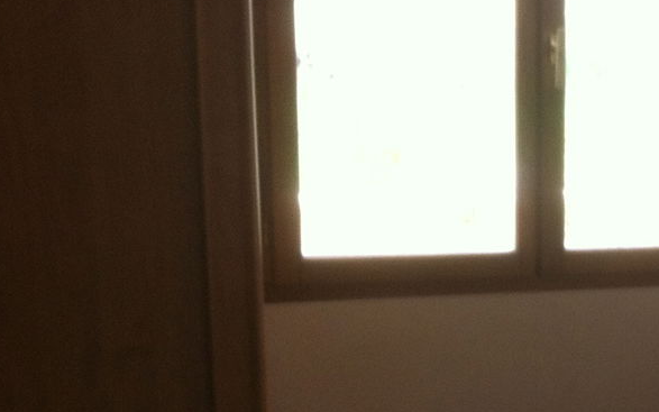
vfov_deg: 12.7
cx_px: 886
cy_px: 456
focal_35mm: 101
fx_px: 1814
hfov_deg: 18.9
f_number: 2.8
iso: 100
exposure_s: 1/20
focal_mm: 3.85
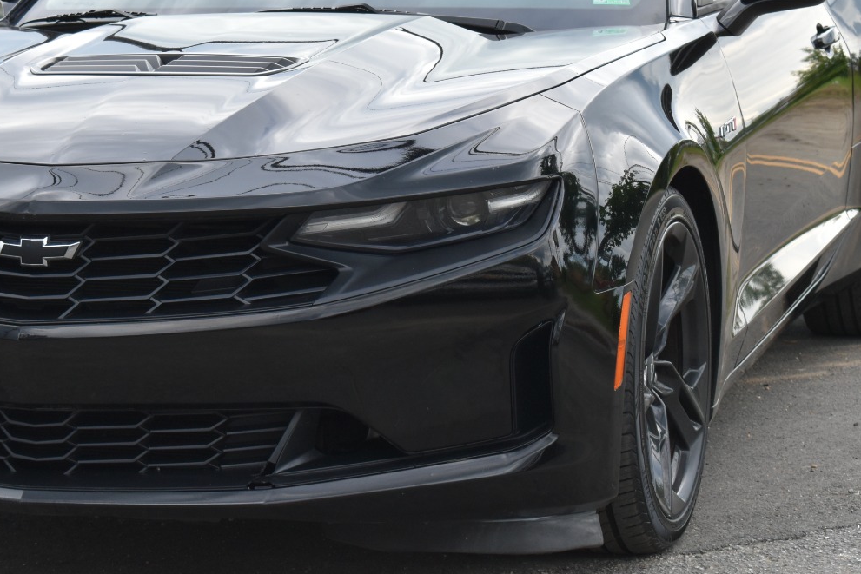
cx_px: 275
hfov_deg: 15.2
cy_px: 161
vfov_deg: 10.2
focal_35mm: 135
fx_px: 3225
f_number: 7.1
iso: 400
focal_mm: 55
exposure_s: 1/200
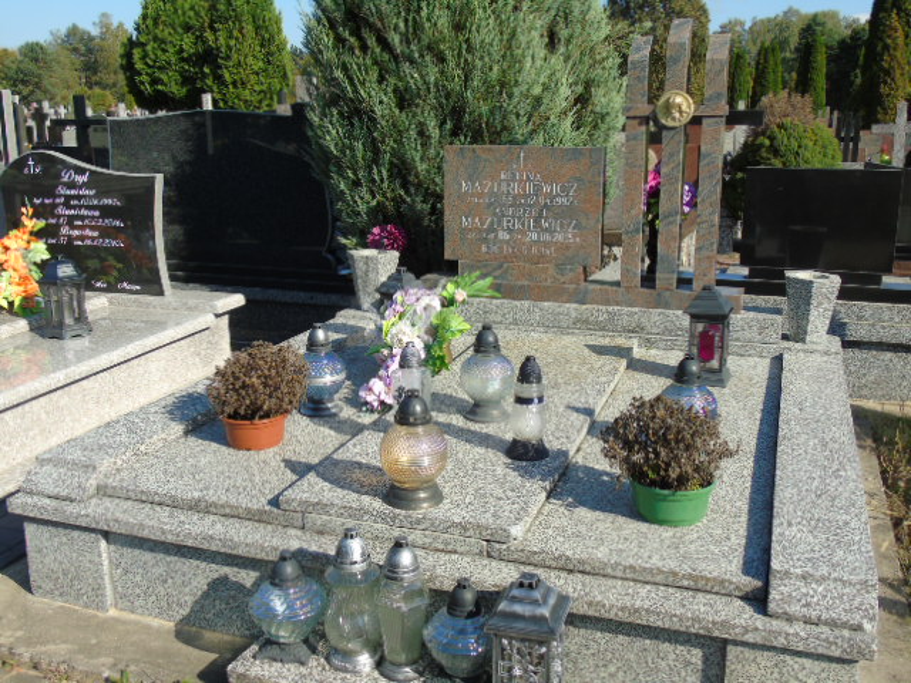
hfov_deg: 54.0
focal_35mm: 34
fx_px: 895
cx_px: 456
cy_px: 342
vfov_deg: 41.8
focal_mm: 6.1
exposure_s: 1/500
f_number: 3.8
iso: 80
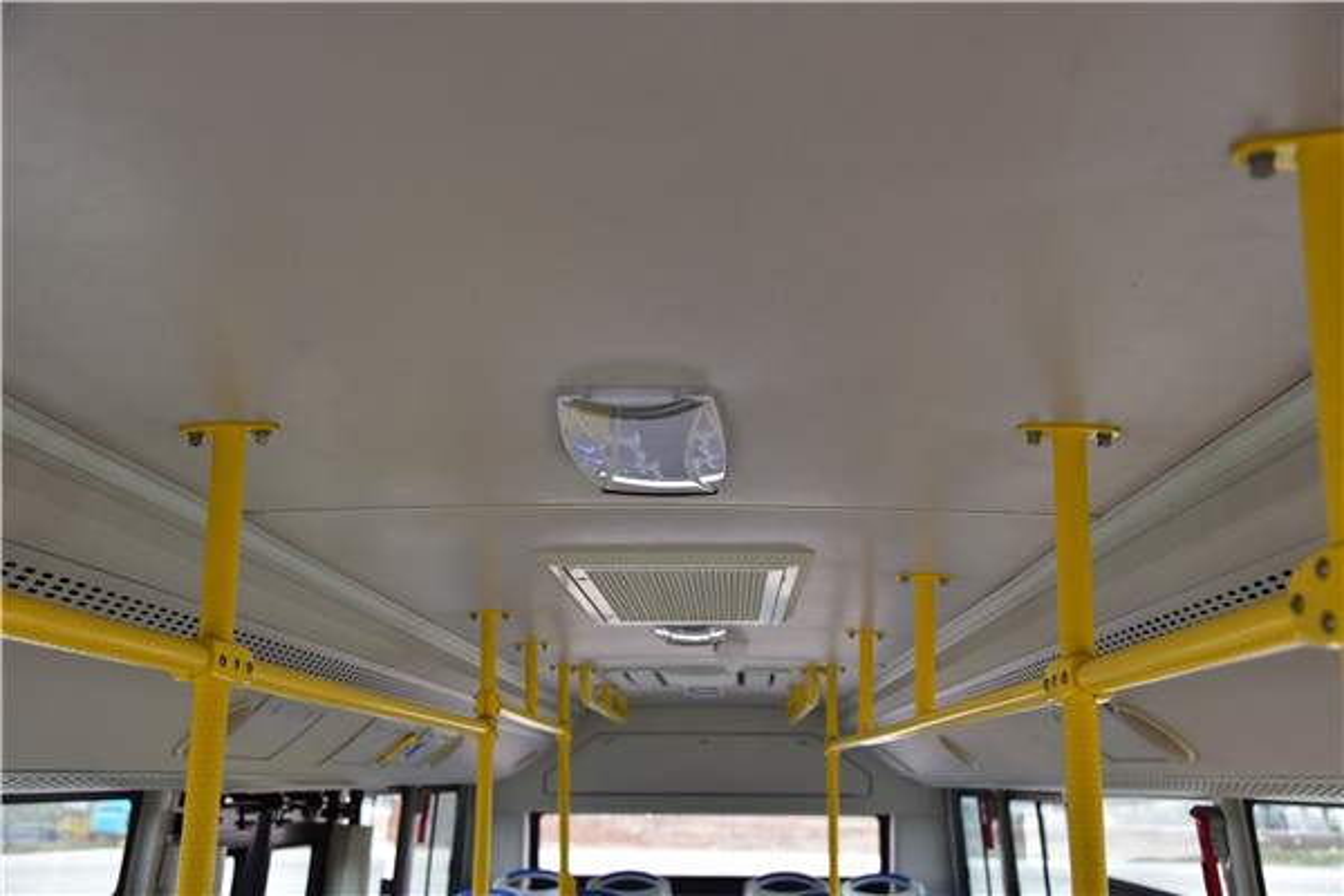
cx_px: 672
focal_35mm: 38
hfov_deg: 50.7
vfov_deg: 35.1
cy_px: 448
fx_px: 1419
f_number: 5
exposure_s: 1/250
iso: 1000
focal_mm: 38
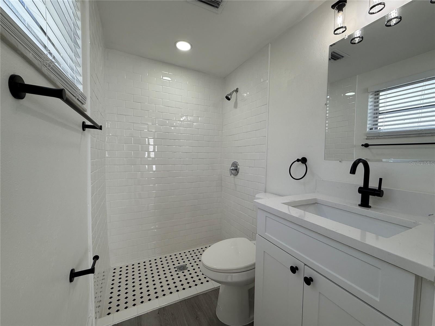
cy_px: 163
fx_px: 176
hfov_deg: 102.1
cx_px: 218
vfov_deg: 85.7
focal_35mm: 14
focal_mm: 2.22
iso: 50
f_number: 2.2
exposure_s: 1/134
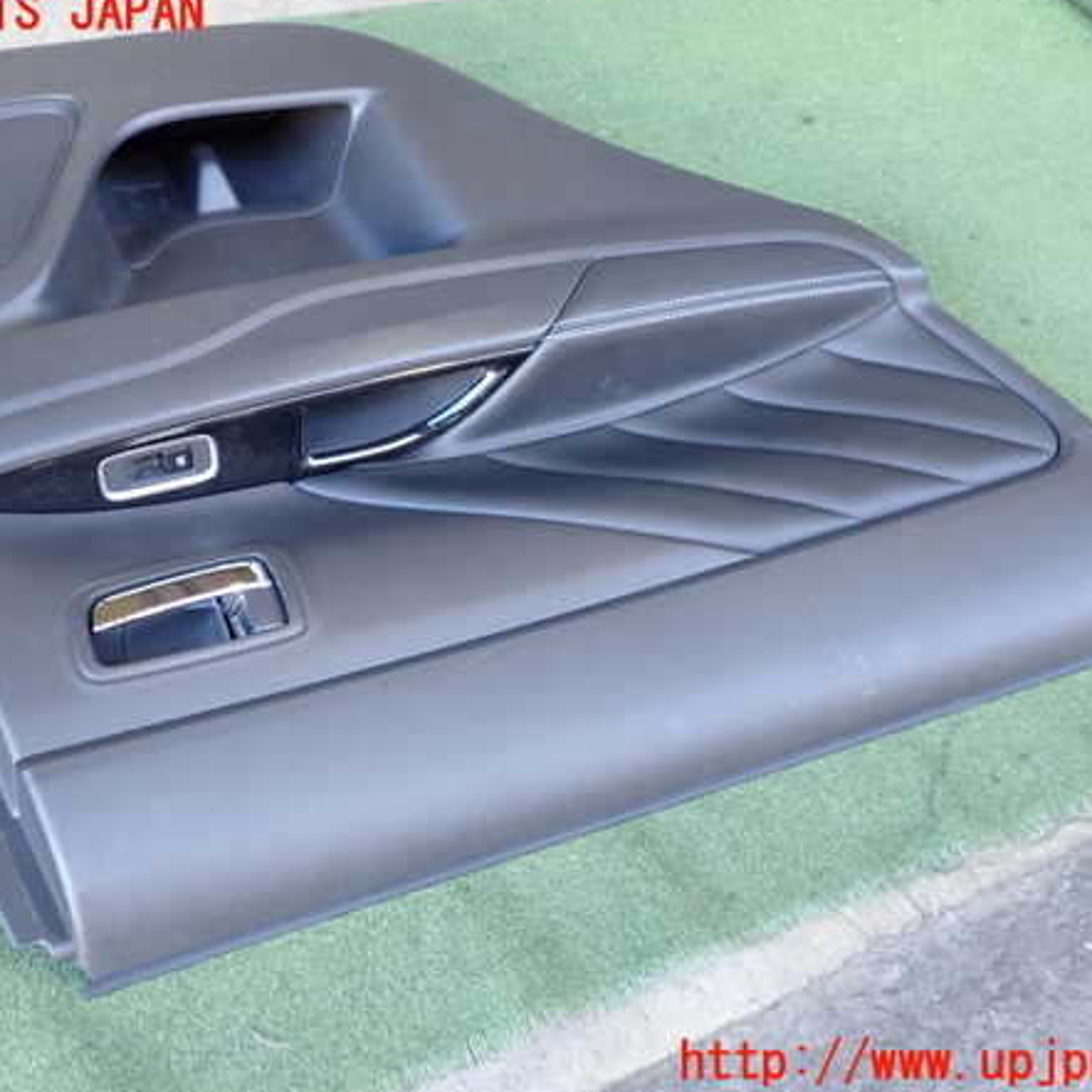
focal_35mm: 36
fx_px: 1285
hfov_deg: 46.0
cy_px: 539
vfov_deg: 46.0
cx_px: 497
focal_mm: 5.4
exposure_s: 1/30
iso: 200
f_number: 2.3
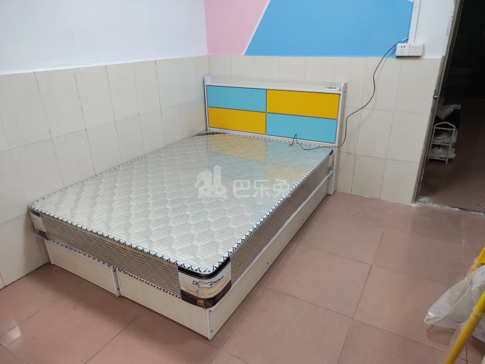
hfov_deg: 45.8
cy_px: 182
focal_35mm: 41
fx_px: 574
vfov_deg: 35.1
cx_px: 242
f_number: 1.88
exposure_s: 1/100
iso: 245
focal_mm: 5.59
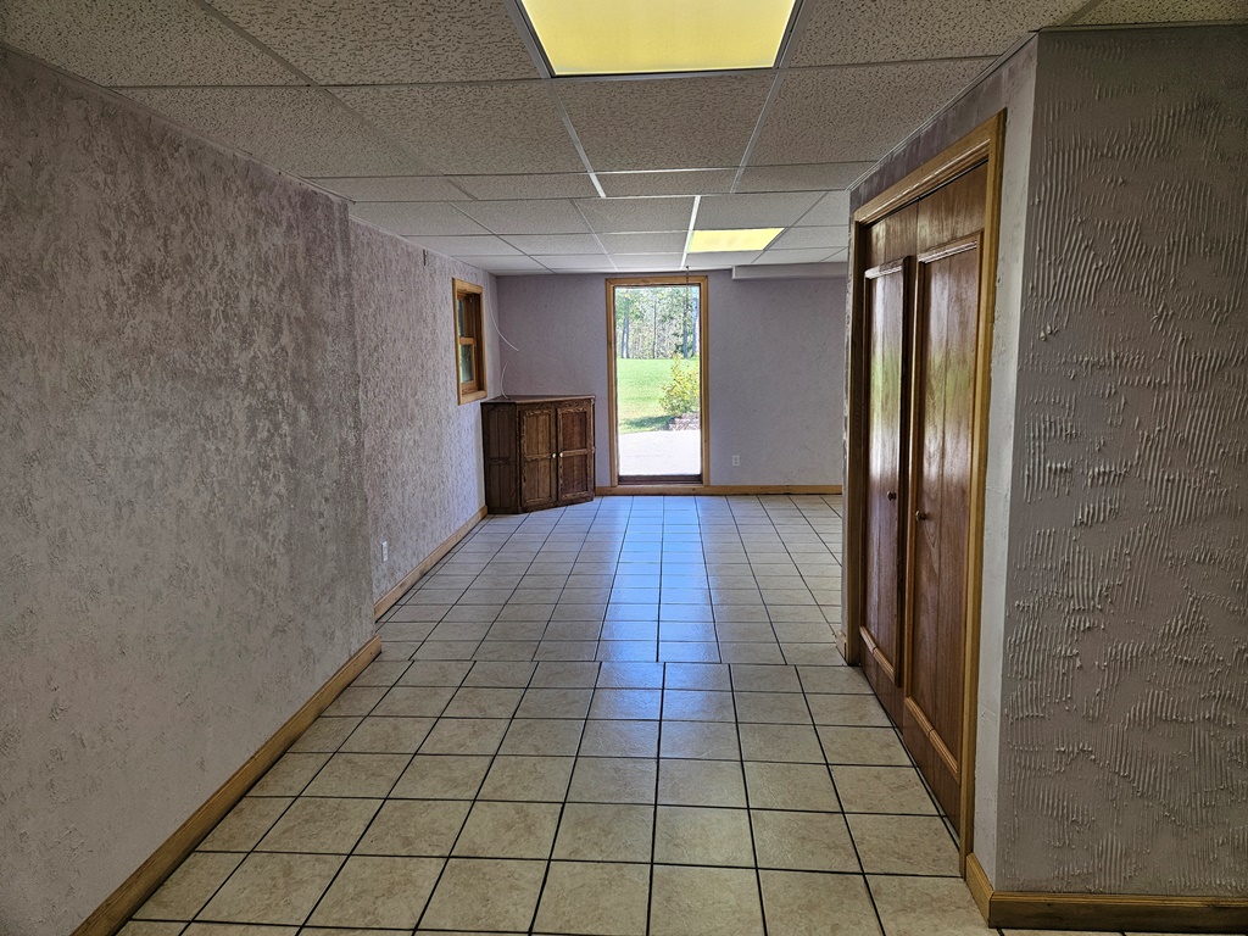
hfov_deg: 73.9
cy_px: 468
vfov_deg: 58.9
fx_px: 829
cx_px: 624
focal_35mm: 23
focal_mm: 5.4
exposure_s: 1/120
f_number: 1.8
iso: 64
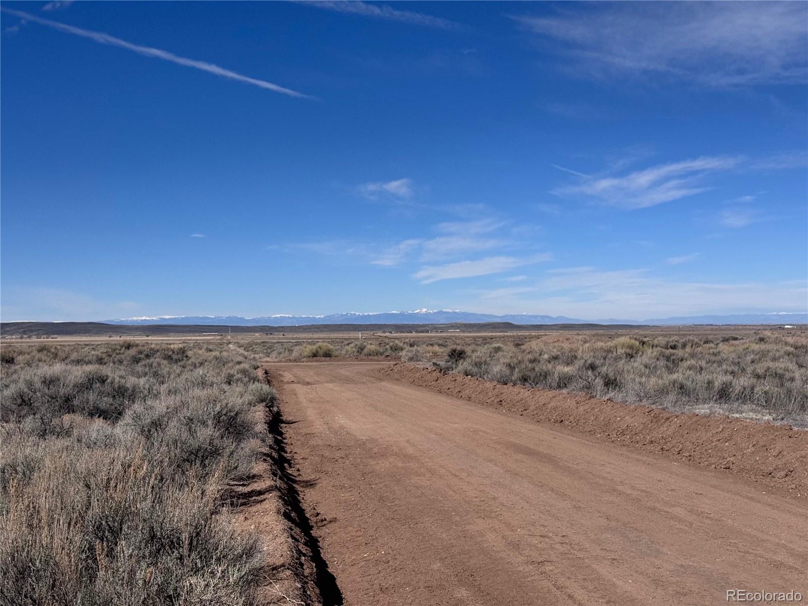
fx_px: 1120
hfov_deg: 39.7
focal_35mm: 48
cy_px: 303
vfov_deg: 30.3
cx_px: 404
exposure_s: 1/10526
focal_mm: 6.76
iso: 64
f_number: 1.78
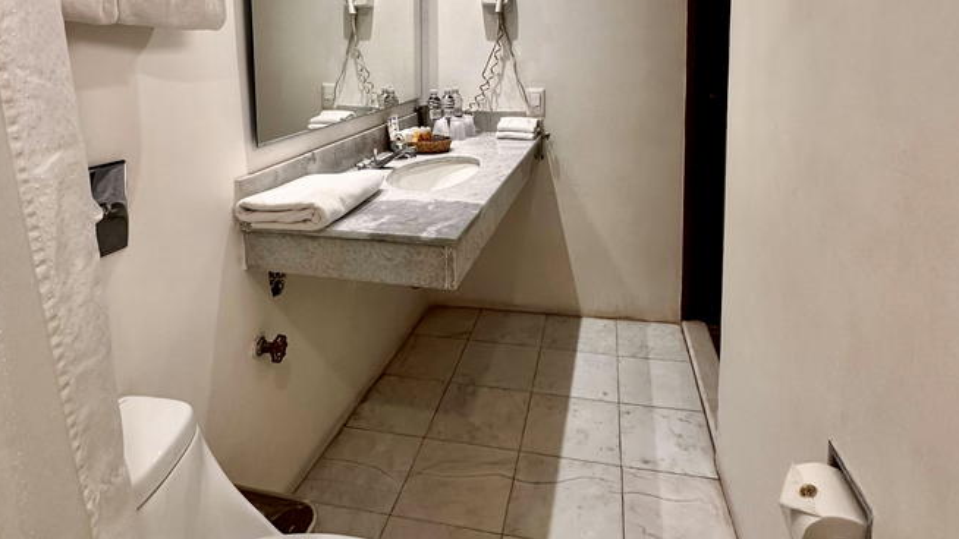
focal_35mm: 21
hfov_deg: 83.8
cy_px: 108
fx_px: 534
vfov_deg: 50.4
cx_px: 477
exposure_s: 1/120
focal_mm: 2.22
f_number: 2.2
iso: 250
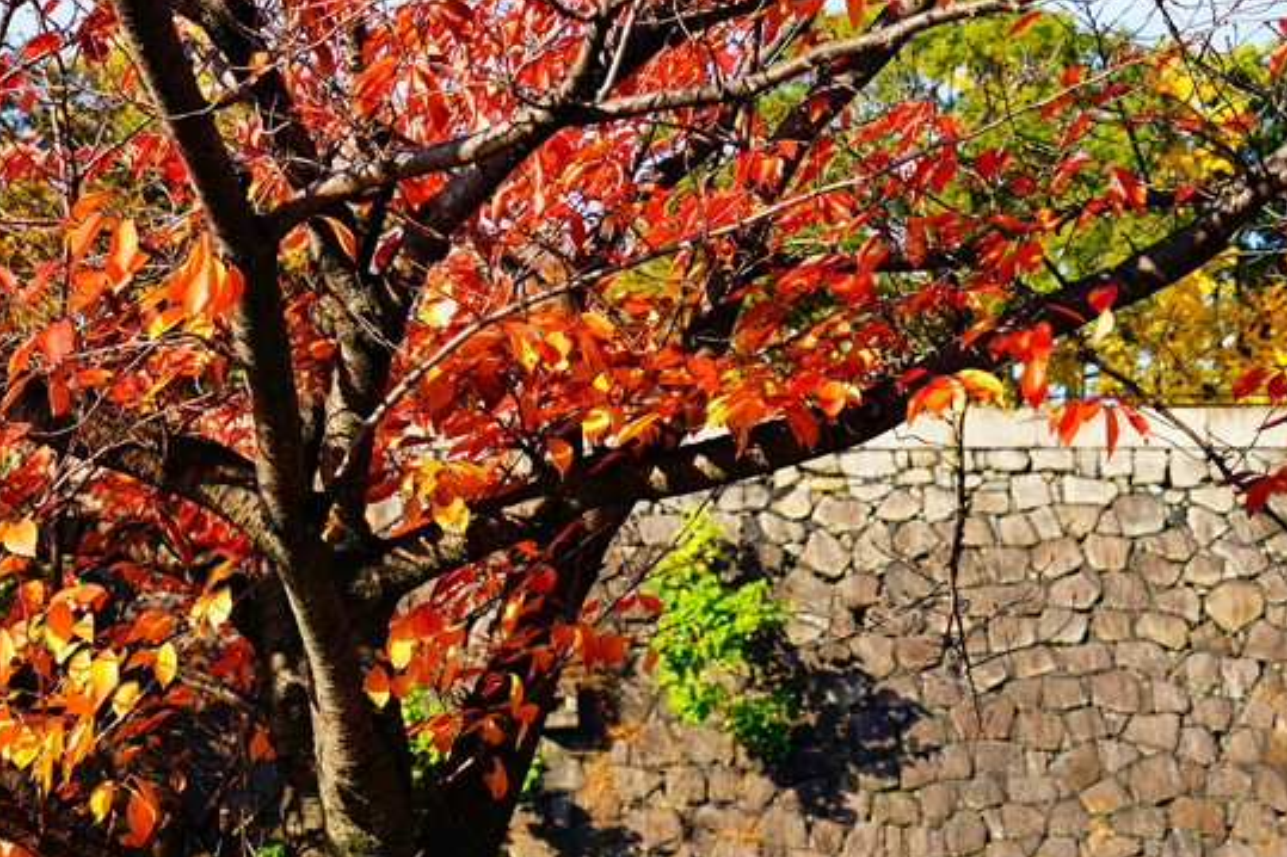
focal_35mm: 92
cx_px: 430
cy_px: 395
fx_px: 3288
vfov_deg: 14.9
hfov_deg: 22.1
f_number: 6.7
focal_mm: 62
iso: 100
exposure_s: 1/125
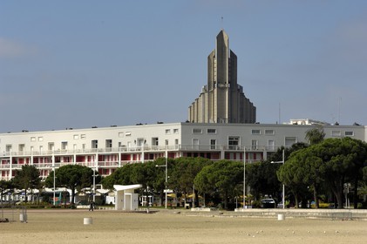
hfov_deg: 13.4
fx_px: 1558
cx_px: 184
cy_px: 122
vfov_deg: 9.0
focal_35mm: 153
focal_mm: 102
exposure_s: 1/160
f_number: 9.5
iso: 100
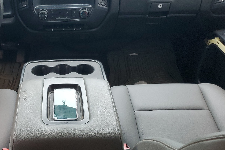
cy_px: 79
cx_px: 54
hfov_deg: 42.2
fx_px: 281
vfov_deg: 29.9
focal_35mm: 45
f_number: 1.5
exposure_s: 1/60.2
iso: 101
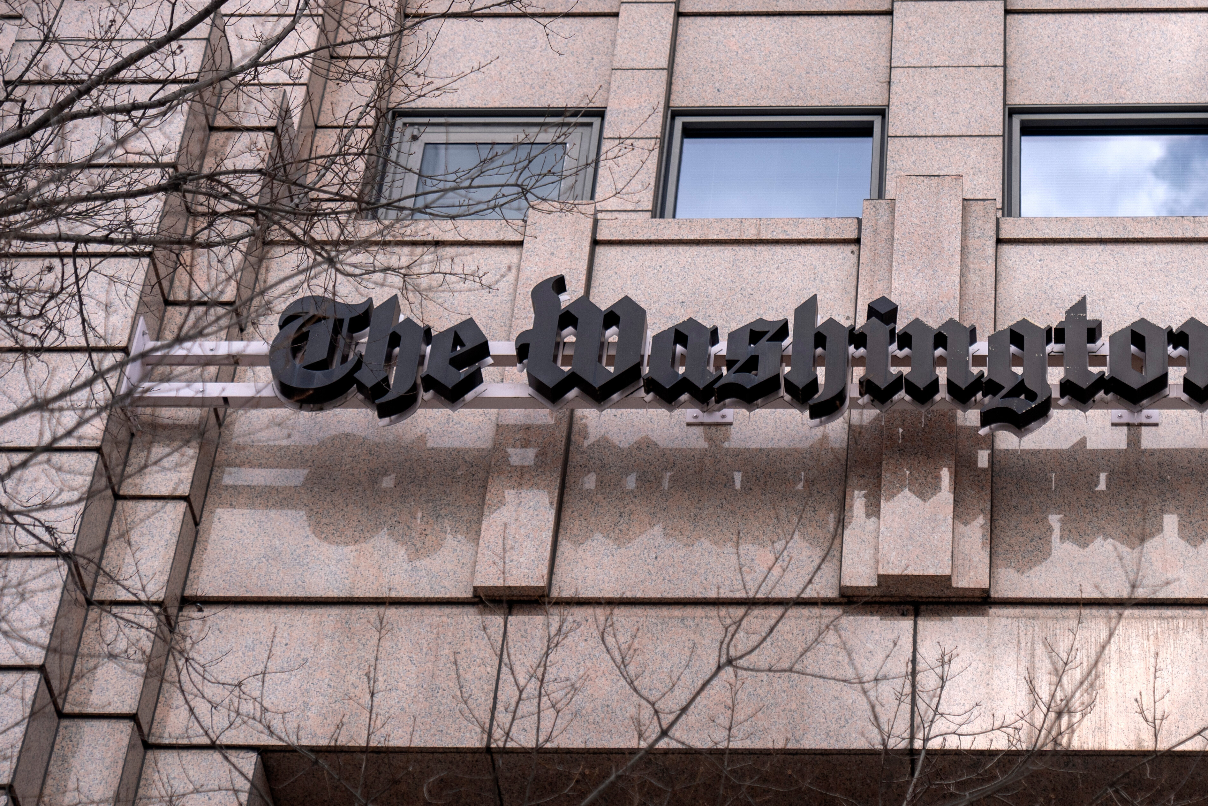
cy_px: 235
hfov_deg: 21.7
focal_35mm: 93
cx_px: 902
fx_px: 3121
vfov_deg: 14.7
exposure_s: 1/4000
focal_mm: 60
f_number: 2.8
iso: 250
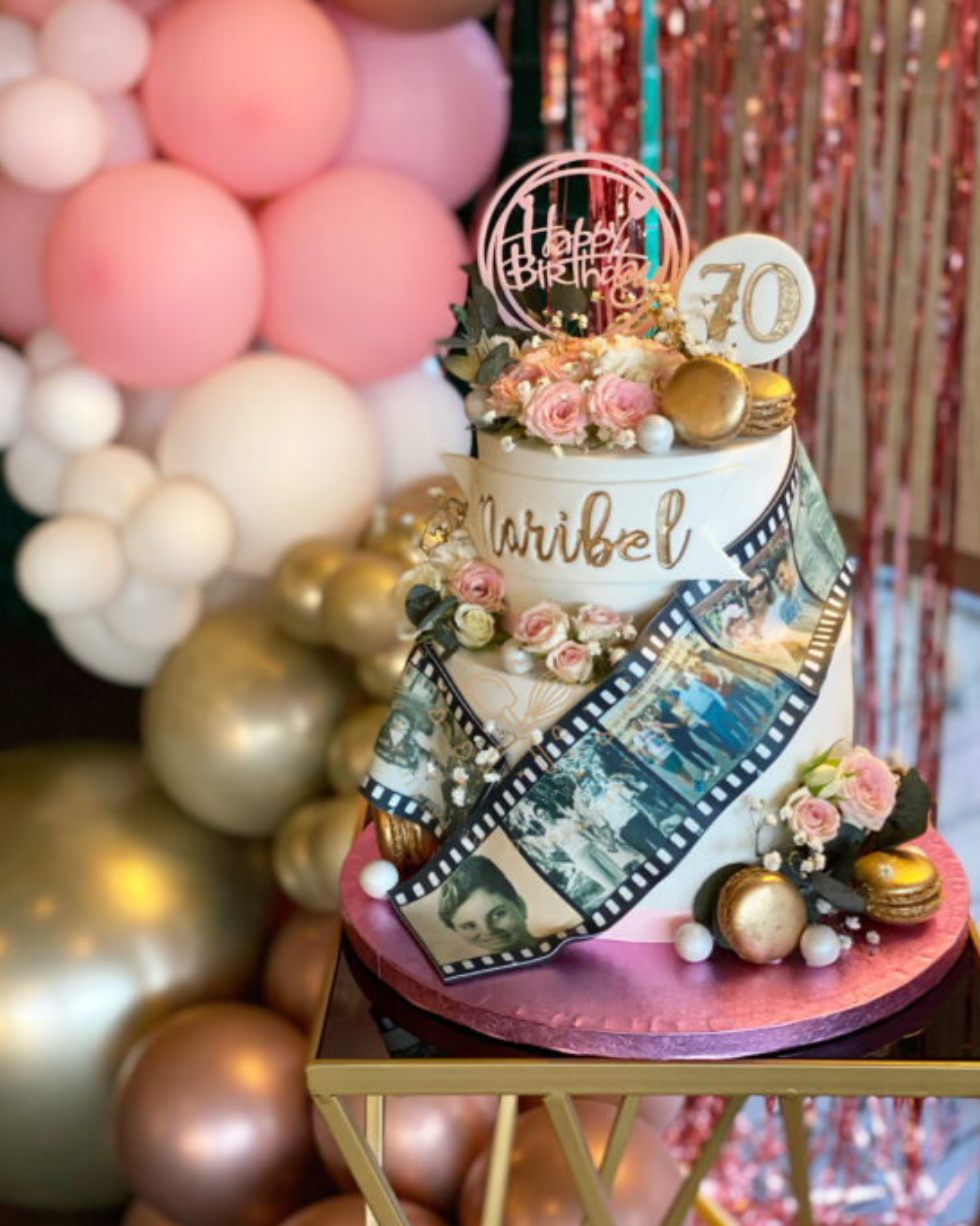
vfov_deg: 34.2
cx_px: 486
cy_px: 601
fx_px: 1995
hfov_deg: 27.6
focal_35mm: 55
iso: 160
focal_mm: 6
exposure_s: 1/100
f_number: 2
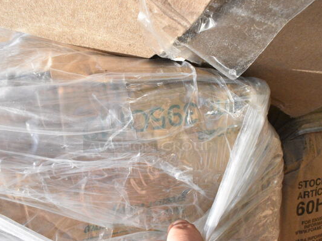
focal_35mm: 33
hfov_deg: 55.3
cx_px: 151
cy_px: 121
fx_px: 307
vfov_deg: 42.9
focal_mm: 20
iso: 6400
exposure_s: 1/1000
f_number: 18
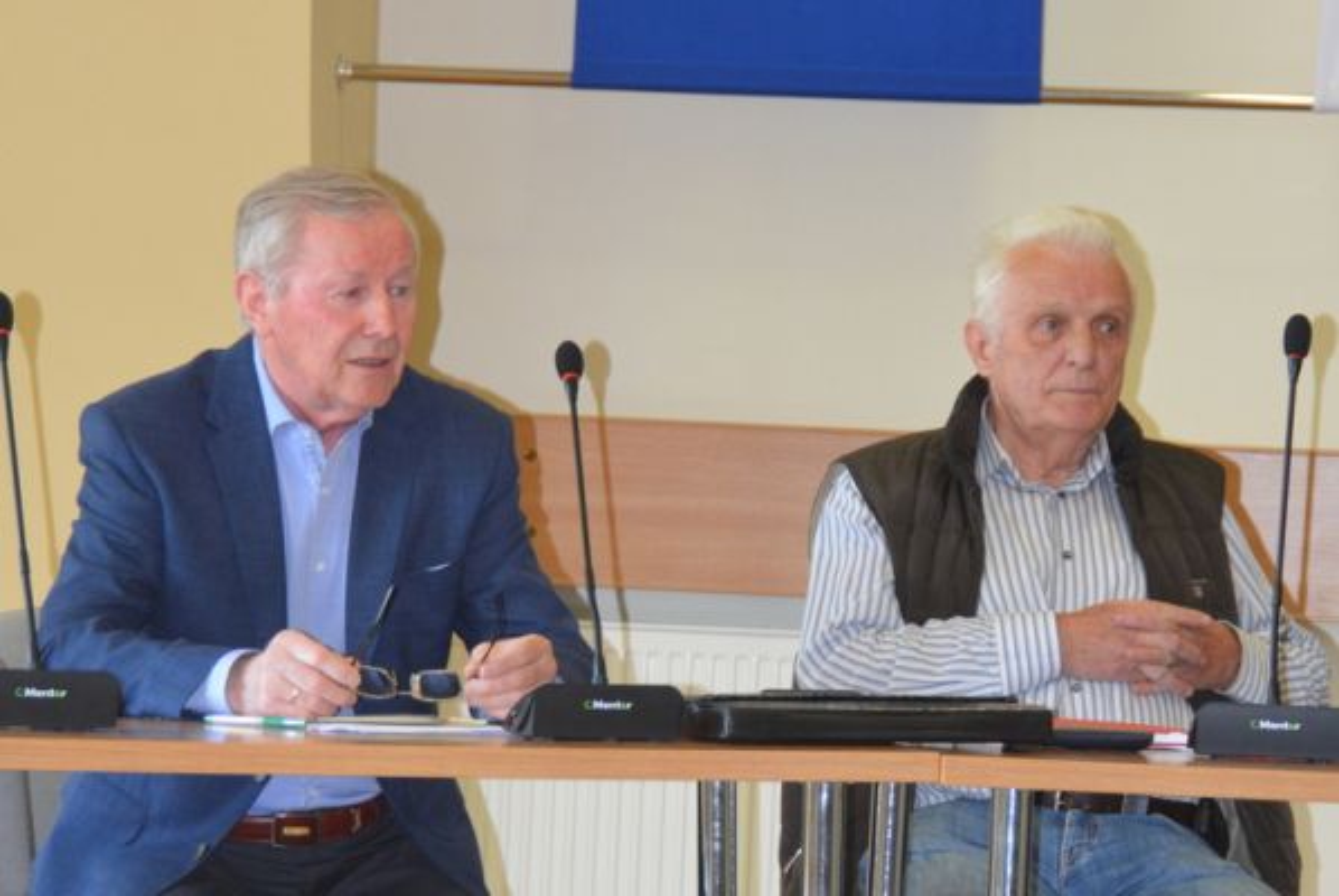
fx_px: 3909
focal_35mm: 105
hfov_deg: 19.4
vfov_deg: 13.1
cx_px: 670
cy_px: 448
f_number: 5
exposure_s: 1/60
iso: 900
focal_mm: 70
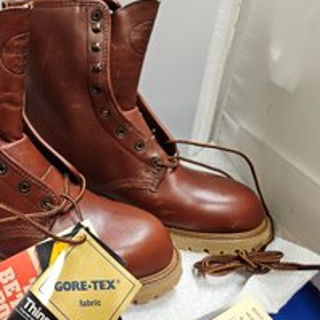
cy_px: 131
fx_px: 366
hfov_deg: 44.1
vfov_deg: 47.0
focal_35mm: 35
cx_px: 49
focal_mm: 5.4
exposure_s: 1/120
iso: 640
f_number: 1.8
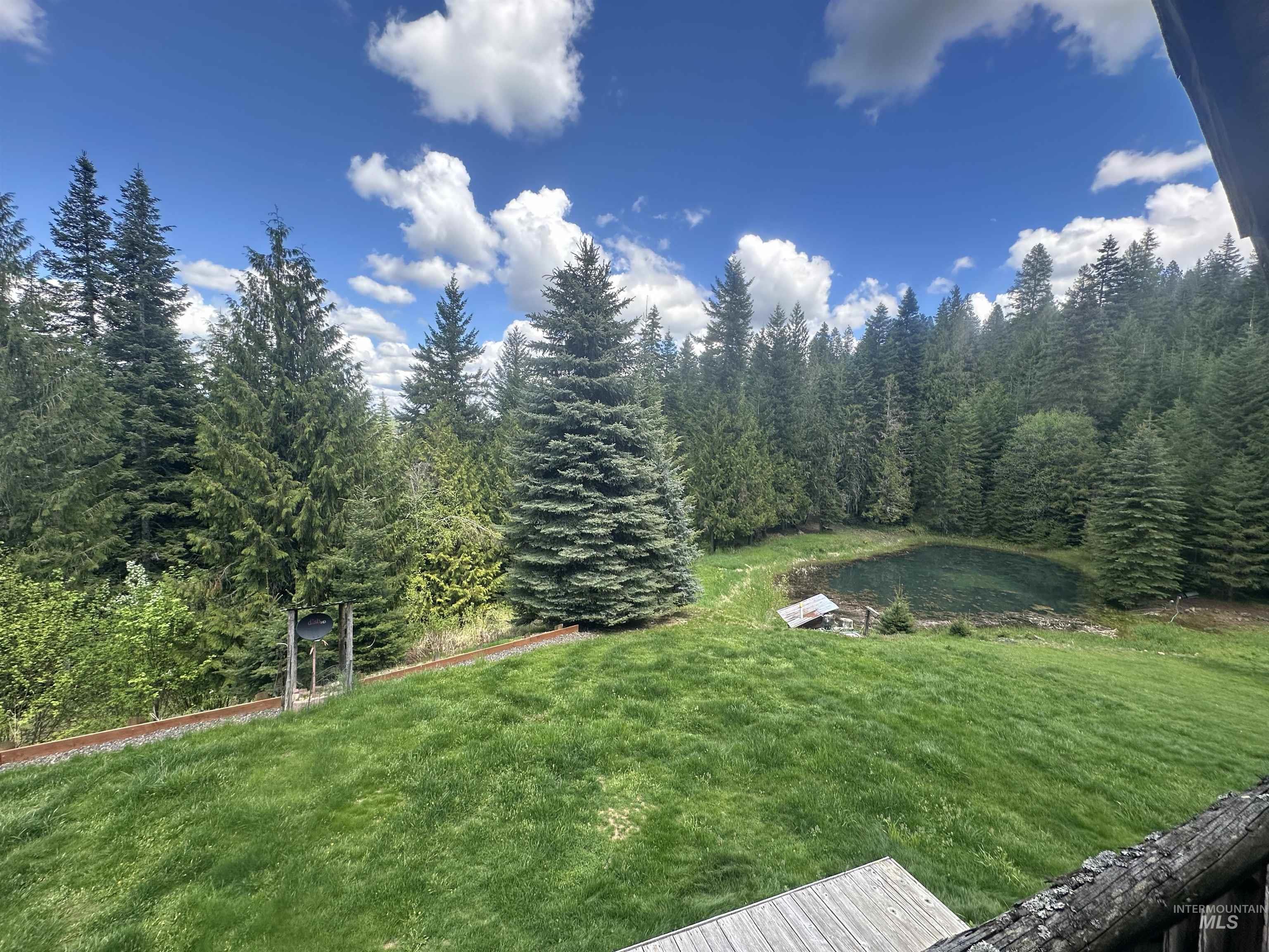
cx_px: 634
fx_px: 513
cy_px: 476
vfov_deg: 85.7
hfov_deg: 102.1
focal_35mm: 14
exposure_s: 1/433
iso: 40
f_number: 2.2
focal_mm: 2.22
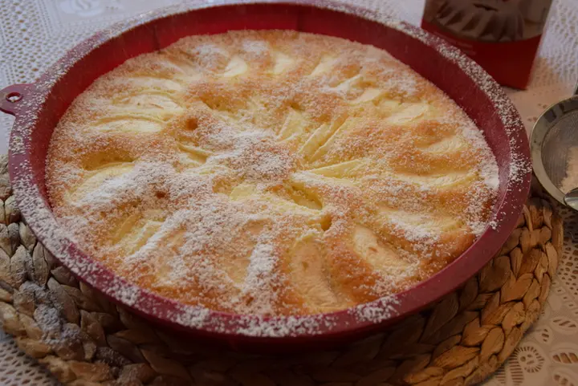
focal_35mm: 52
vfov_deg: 25.8
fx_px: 843
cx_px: 289
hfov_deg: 37.8
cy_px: 193
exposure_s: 1/125
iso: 220
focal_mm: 35
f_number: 5.6
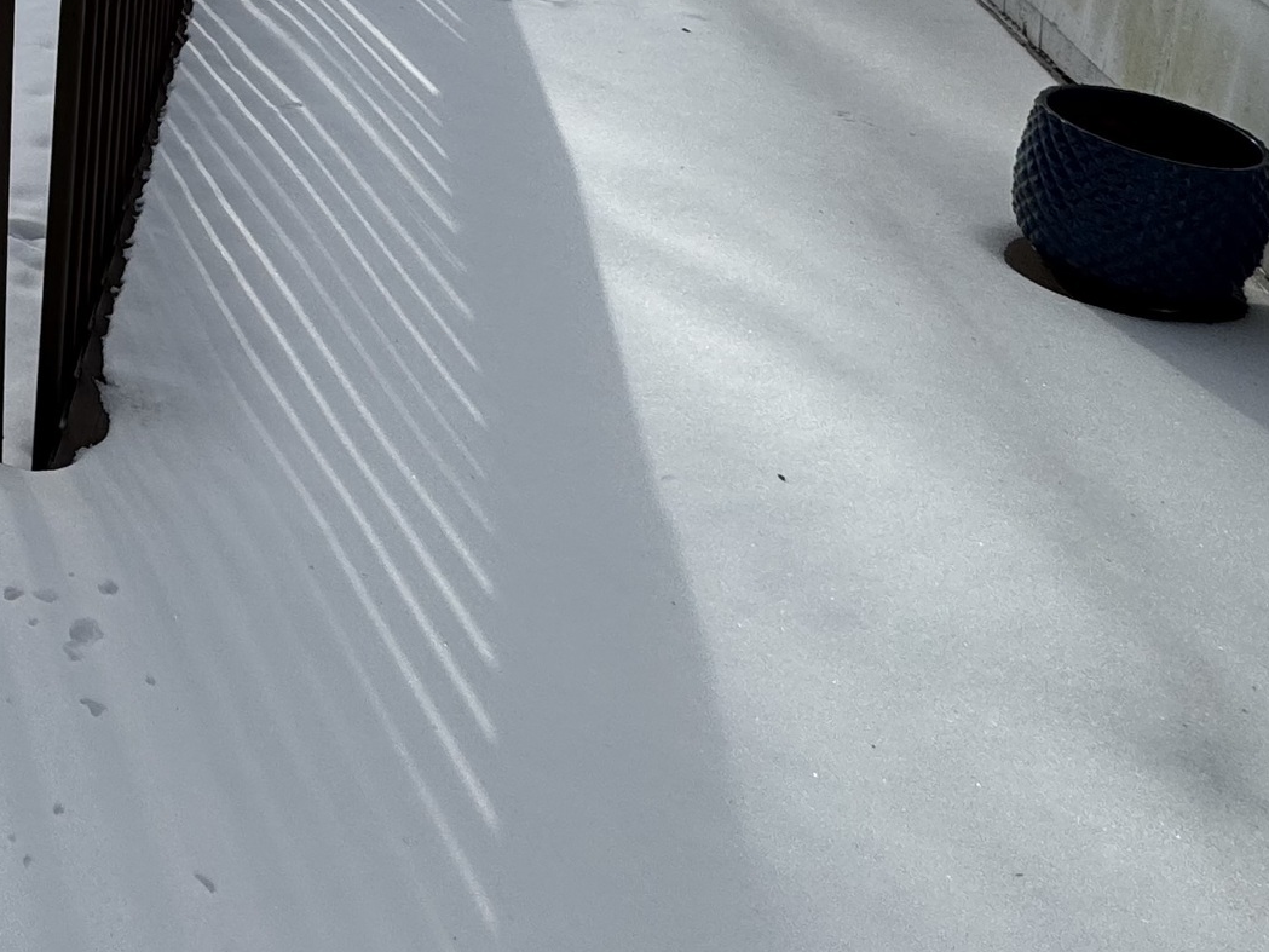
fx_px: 1503
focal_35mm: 41
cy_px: -305
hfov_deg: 34.7
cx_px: -315
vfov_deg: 28.4
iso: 50
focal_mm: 2.22
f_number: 2.2
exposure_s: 1/2083
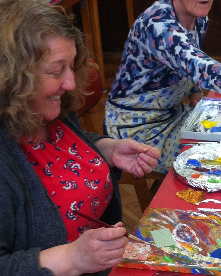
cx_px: 202
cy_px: 121
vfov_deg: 20.6
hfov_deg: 16.3
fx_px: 760
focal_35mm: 93
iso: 80
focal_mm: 3.85
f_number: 2.8
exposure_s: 1/25
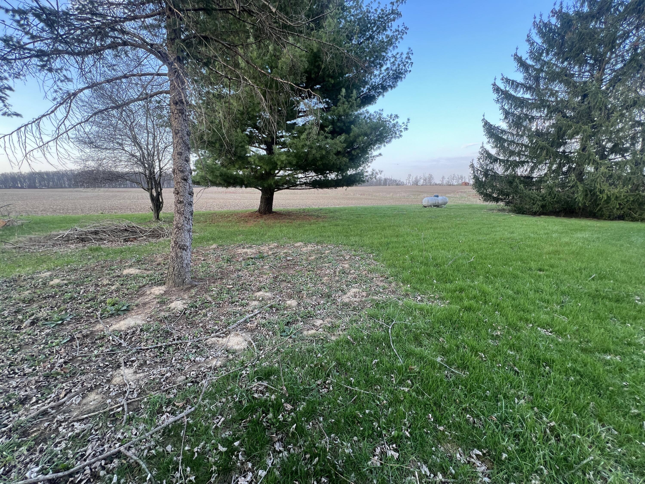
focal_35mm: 13
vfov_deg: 89.9
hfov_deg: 106.2
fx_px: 242
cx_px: 322
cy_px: 242
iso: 40
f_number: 1.8
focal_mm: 1.57
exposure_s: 1/99
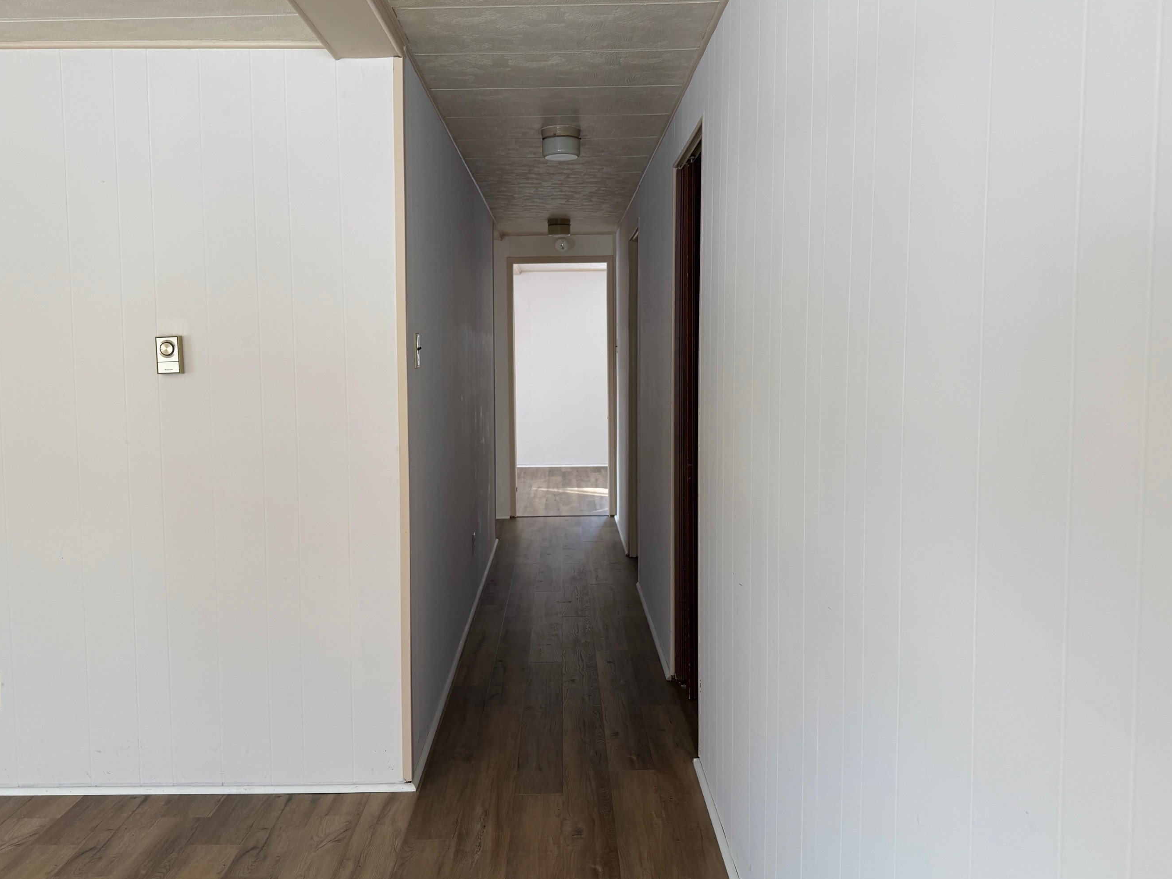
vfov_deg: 49.7
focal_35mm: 28
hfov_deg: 63.4
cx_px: 561
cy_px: 408
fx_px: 948
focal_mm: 6.76
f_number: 1.78
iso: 80
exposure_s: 1/120
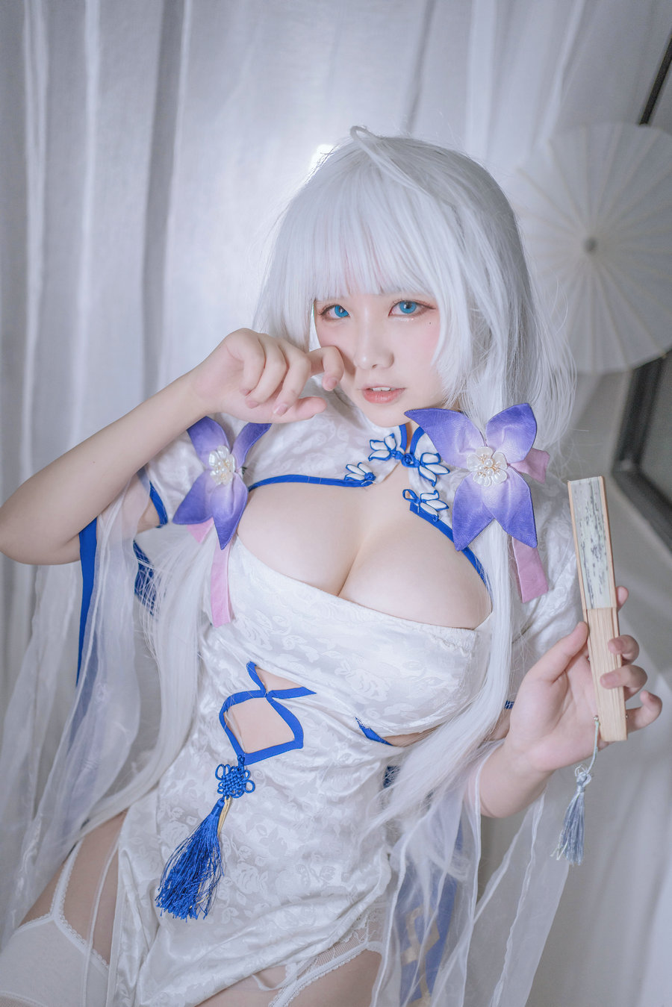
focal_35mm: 35
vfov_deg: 54.4
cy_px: 504
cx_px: 336
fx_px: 979
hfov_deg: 37.9
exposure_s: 1/640
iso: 640
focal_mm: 35
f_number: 1.8
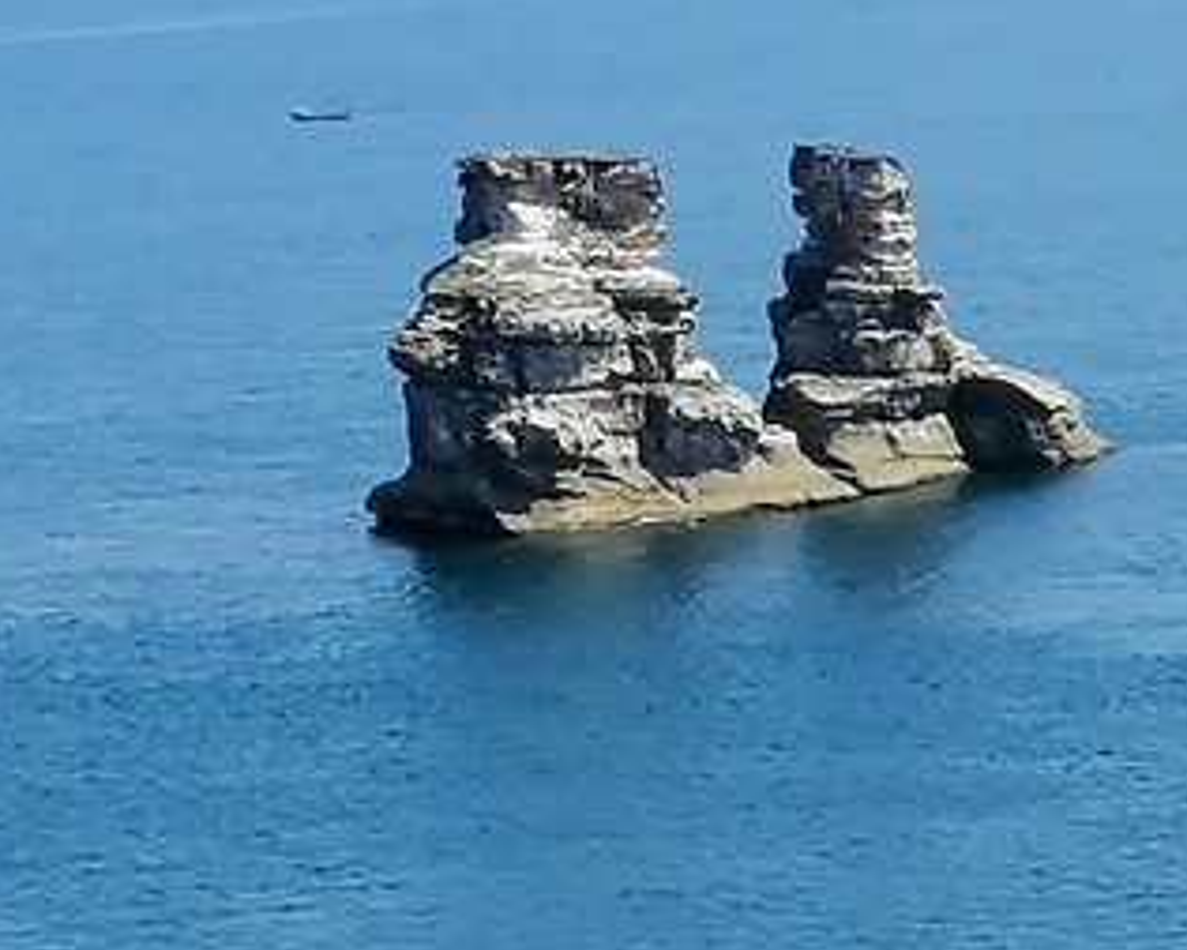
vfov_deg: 6.8
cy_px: 357
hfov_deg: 8.5
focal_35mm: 226
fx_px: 7942
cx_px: 721
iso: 50
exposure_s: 1/1163
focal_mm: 3.81
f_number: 2.2
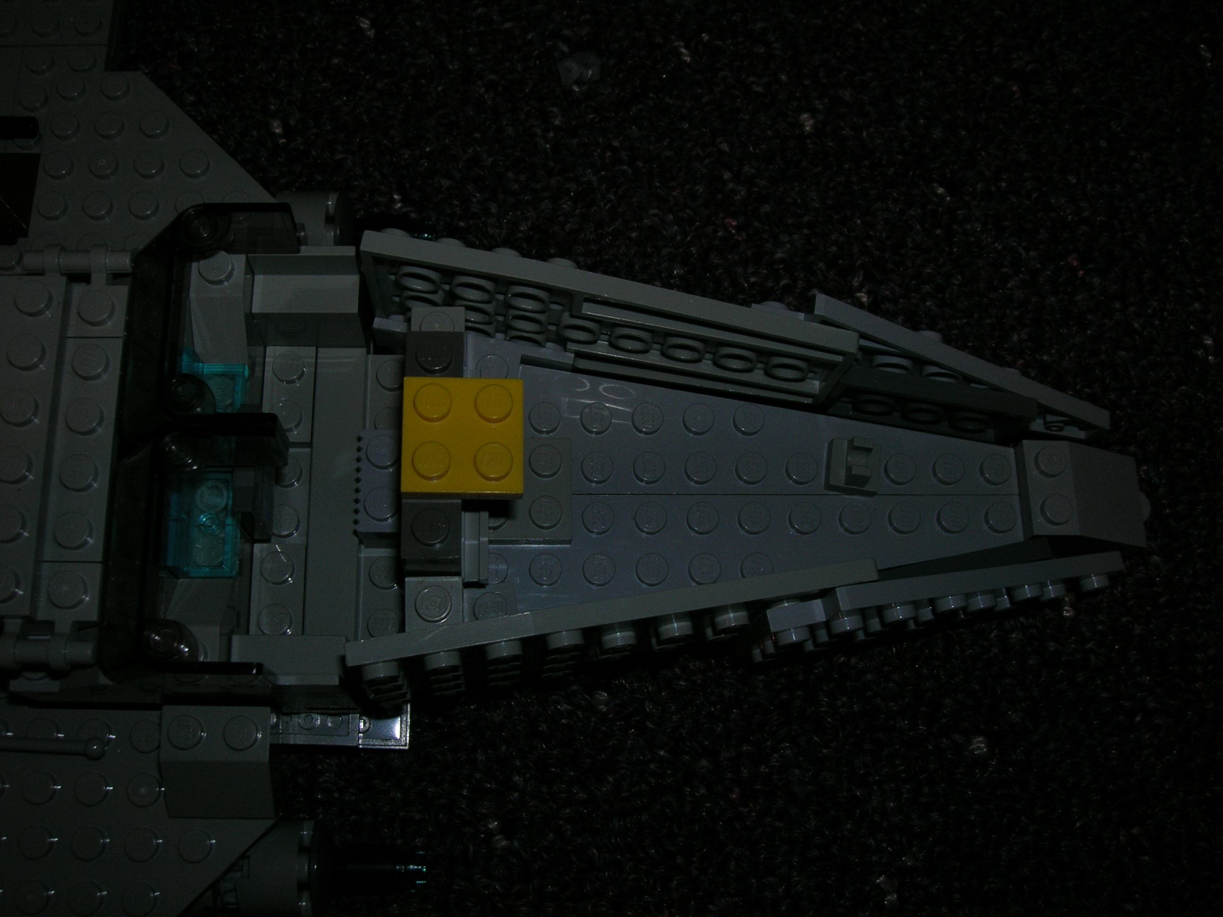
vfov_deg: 41.8
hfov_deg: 54.0
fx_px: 1201
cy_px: 458
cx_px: 612
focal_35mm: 34
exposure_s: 1/60.1
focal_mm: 5.7
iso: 50
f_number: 4.9
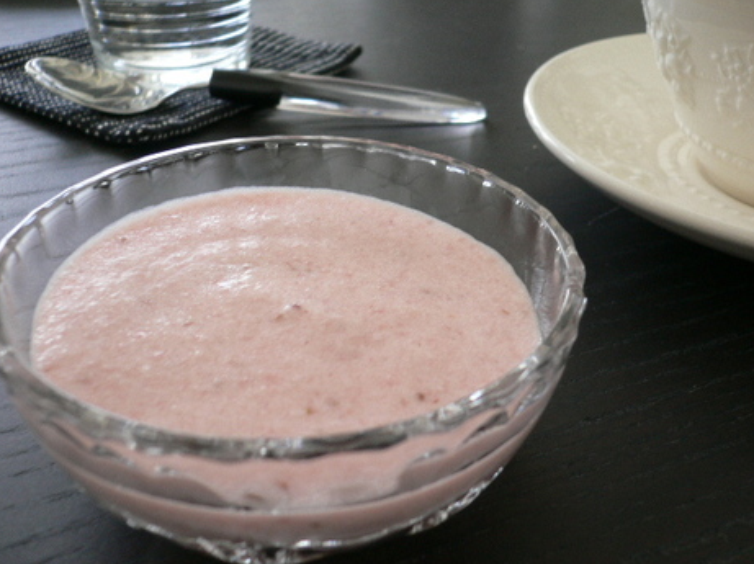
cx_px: 389
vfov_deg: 37.7
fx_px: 827
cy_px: 284
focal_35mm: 38
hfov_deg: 49.0
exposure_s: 1/40
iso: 100
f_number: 2.8
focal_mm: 5.8
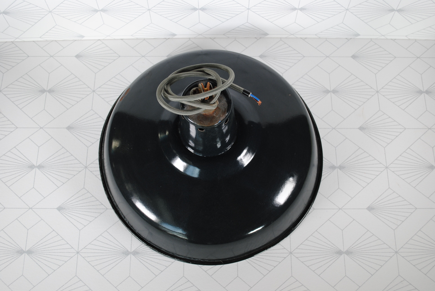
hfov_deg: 49.5
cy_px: 146
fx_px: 472
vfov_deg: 34.3
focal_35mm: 39
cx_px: 218
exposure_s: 1/125
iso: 200
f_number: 5.6
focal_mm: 26
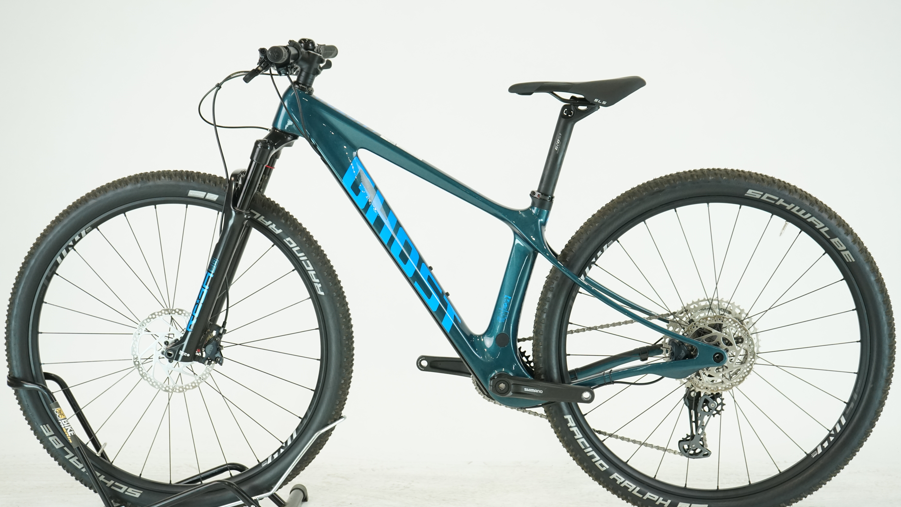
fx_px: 1433
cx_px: 450
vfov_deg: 20.1
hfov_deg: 34.9
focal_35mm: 60
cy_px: 255
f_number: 5.6
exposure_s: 1/200
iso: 1600
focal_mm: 57
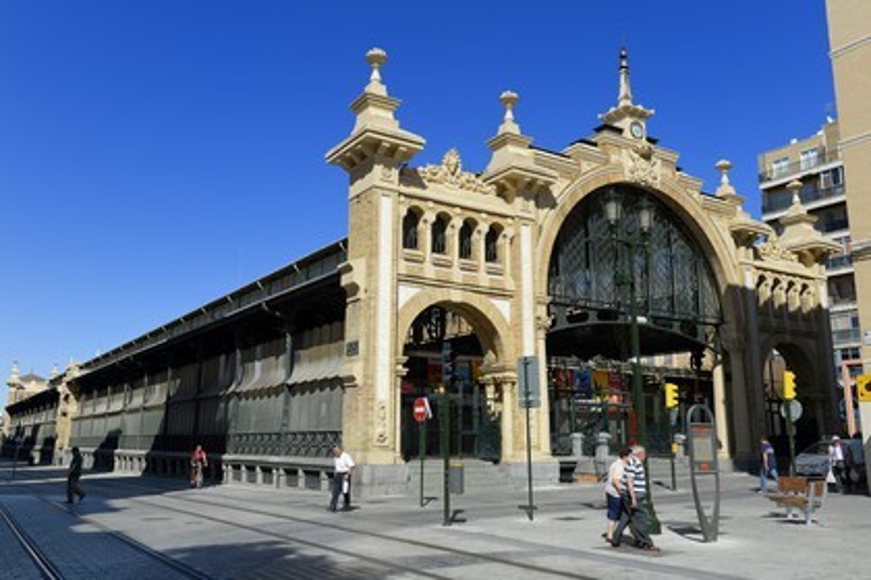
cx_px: 436
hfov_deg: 63.7
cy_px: 290
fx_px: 702
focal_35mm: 29
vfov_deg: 45.0
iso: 100
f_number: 9
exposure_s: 1/320
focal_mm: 29
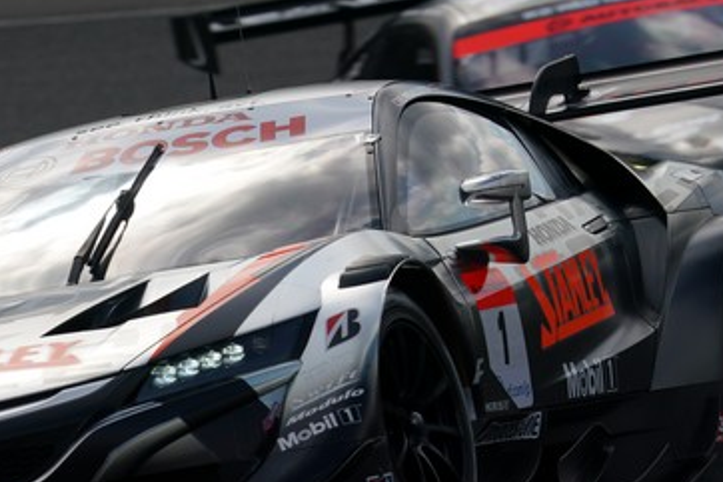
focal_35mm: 809
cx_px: 218
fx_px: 16239
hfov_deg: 2.6
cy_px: 250
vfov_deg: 1.7
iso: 200
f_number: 10
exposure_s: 1/640
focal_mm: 407
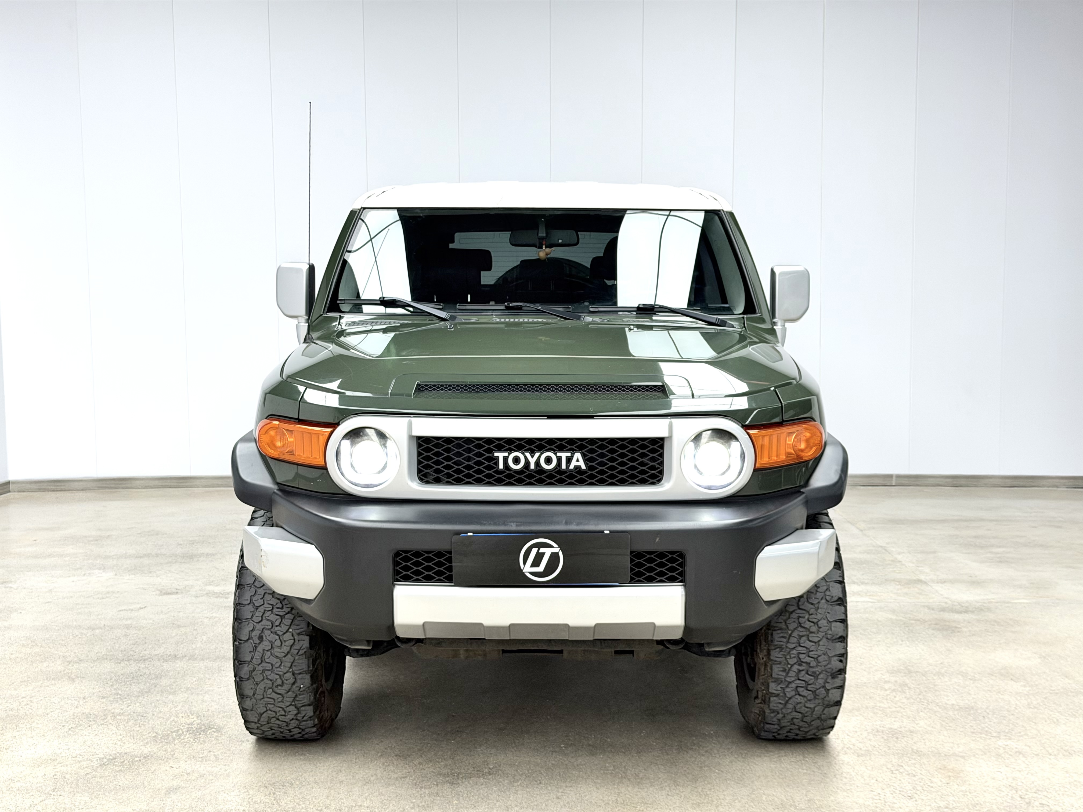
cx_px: 542
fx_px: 1502
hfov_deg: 39.7
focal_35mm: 48
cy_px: 406
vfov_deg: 30.3
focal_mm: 6.76
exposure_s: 1/202
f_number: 1.78
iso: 100
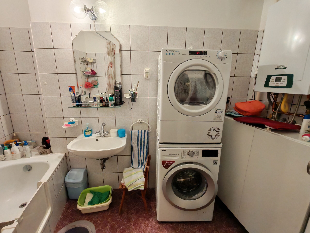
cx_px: 155
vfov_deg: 78.1
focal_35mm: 16
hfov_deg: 94.5
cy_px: 116
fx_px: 143
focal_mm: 1.96
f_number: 2.2
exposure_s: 1/33
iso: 320
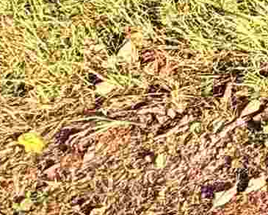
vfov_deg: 10.4
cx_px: 824
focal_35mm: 115
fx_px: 912
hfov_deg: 10.7
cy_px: -386
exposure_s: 1/506
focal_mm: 2.22
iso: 50
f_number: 2.2
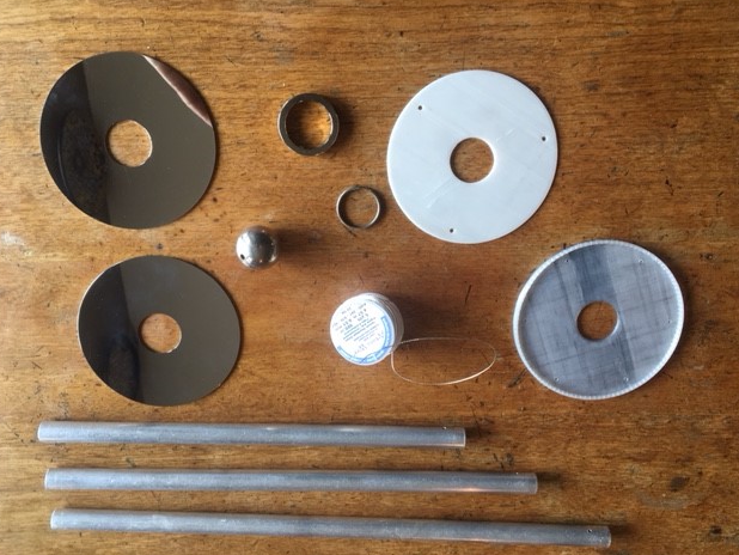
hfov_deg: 59.9
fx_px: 641
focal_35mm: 30
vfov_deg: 46.8
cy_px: 280
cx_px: 365
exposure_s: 1/30
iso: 40
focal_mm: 4.15
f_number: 2.2
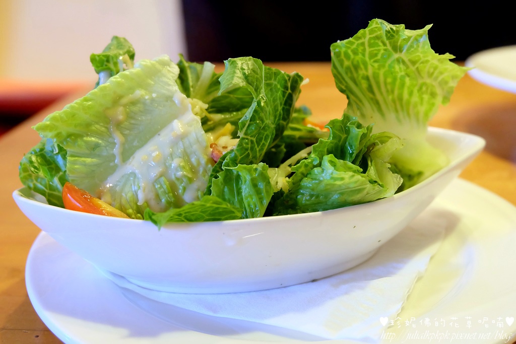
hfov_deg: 46.4
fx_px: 602
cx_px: 258
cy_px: 172
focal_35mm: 42
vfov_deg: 31.9
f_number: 5
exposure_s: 1/40
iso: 3200
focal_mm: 28.2
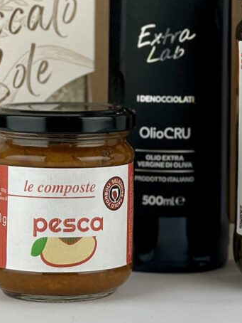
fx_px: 1574
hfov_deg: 8.8
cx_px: 200
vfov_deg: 11.5
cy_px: -14
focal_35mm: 169
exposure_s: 1/406
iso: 80
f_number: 1.78
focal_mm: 6.86
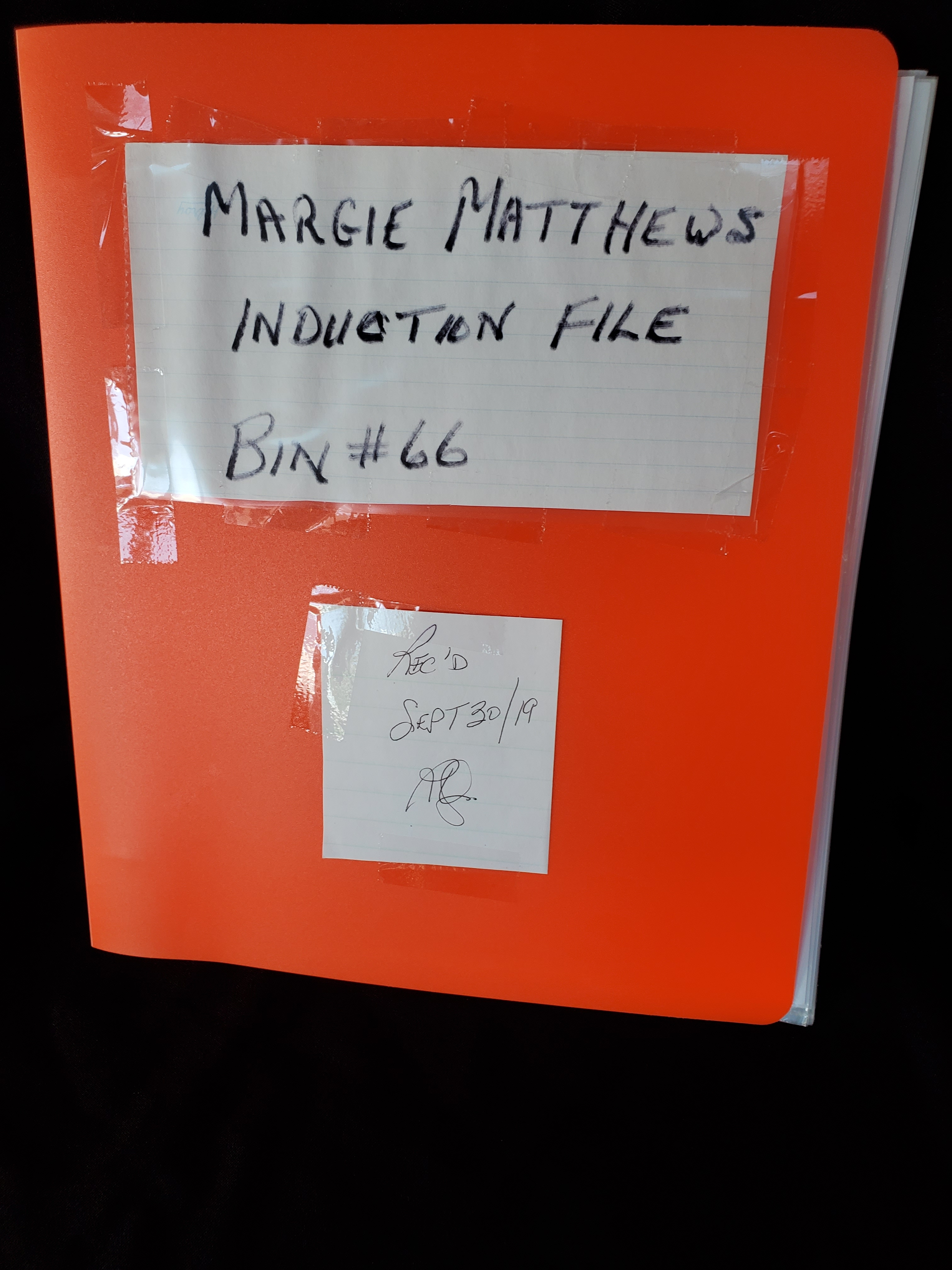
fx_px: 953
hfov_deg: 53.1
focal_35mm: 26
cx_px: 476
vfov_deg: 67.3
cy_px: 635
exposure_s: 1/120
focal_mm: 4.3
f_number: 2.4
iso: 64
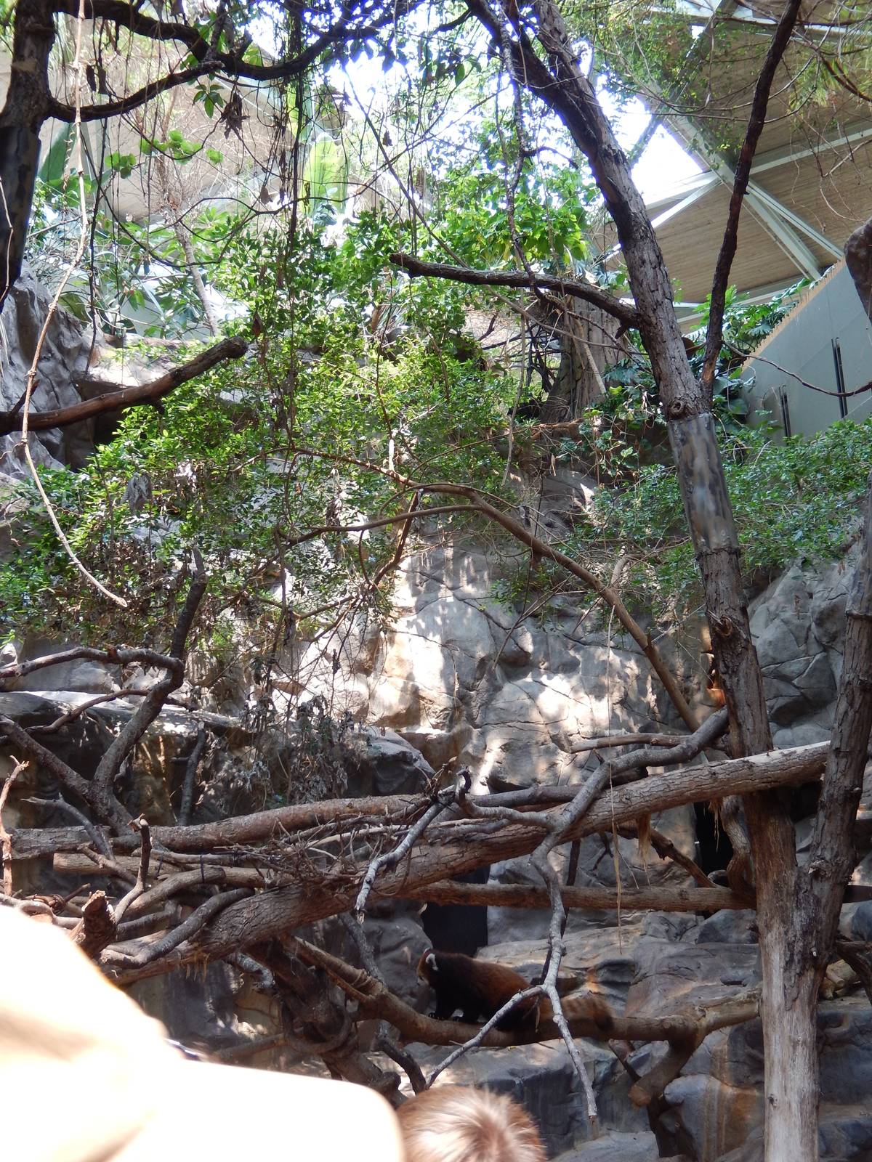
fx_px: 1209
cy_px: 581
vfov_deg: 51.4
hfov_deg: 39.7
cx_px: 436
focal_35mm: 36
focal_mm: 6.5
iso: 140
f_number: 4
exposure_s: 1/30
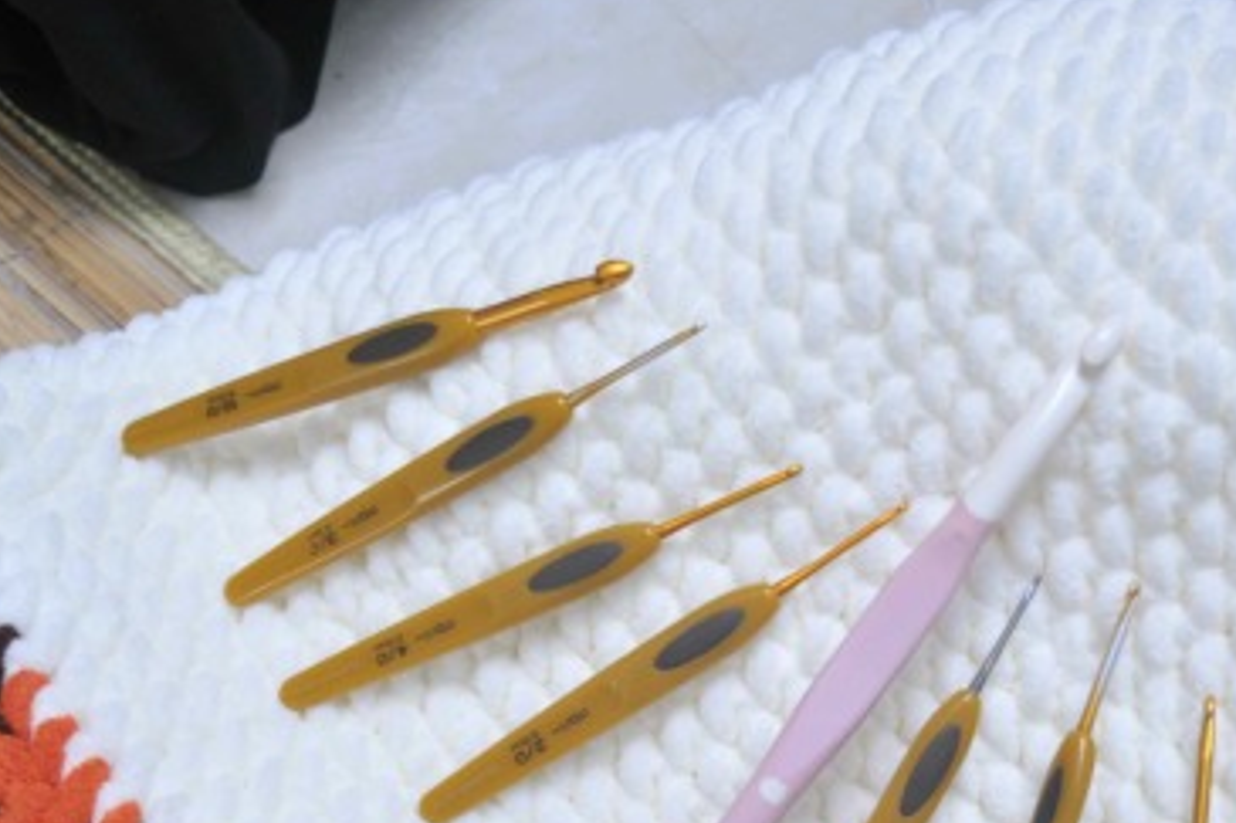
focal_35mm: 67
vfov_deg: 20.0
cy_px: 715
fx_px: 2299
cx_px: 718
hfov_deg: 30.0
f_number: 4
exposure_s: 1/160
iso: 500
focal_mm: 24
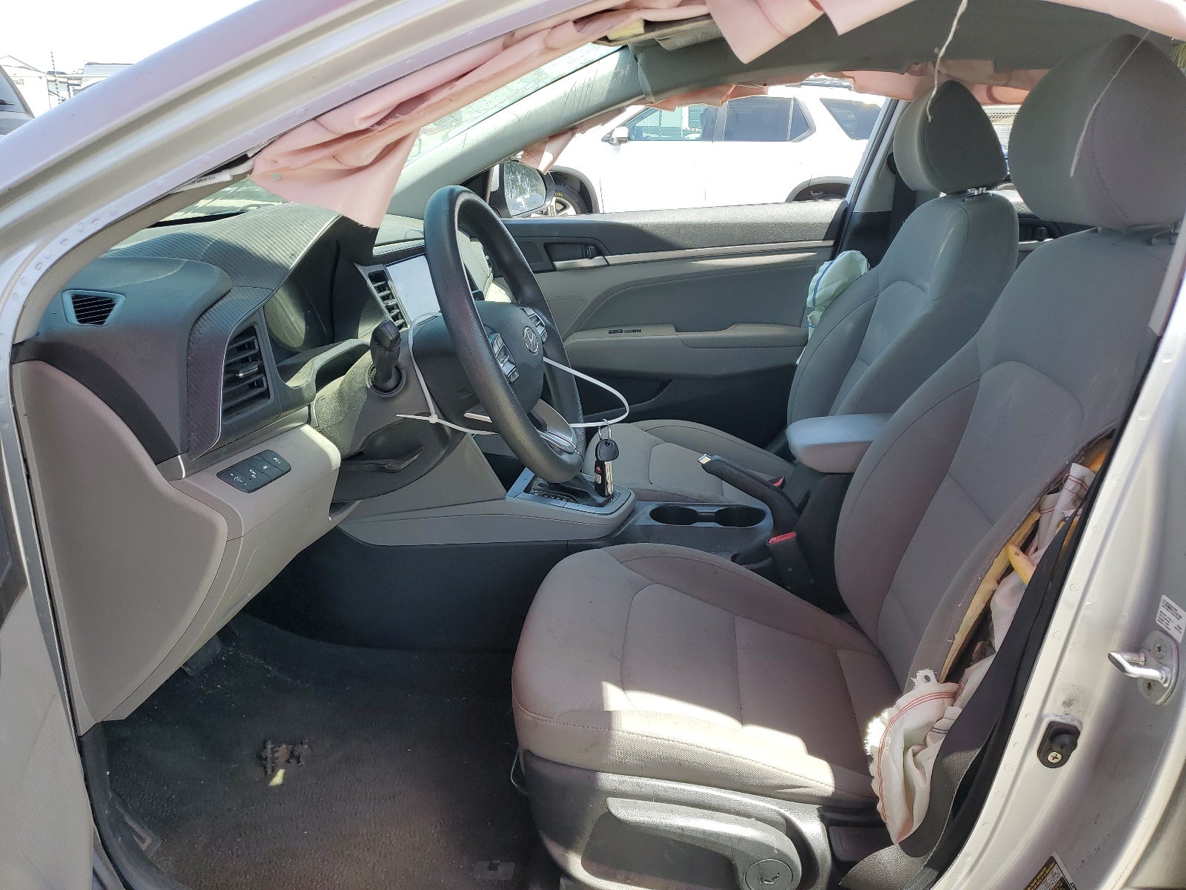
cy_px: 445
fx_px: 891
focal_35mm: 26
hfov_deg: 67.3
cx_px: 593
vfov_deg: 53.1
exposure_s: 1/667
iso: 50
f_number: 1.5
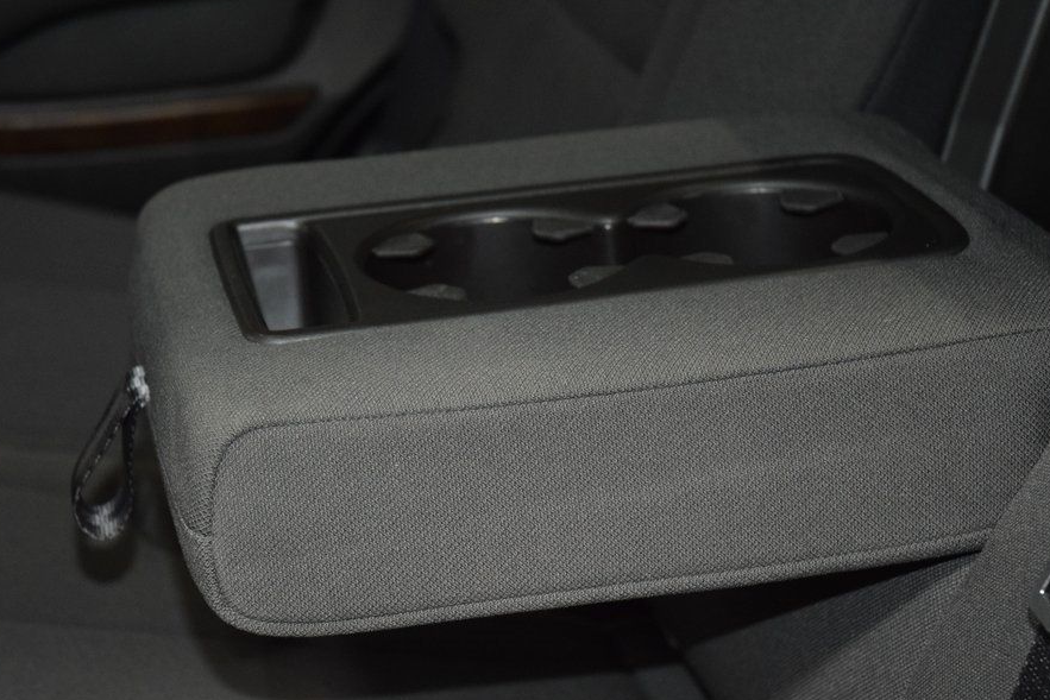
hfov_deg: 25.4
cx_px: 515
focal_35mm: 80
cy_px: 377
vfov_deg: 17.1
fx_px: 2334
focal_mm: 46
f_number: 4.5
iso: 2500
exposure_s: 1/25
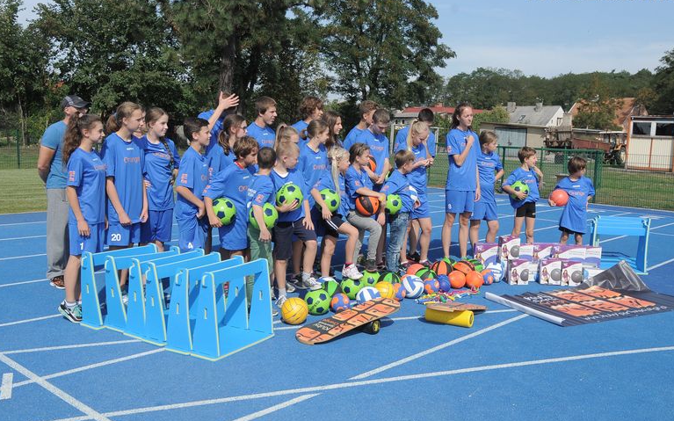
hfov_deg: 54.6
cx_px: 350
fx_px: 653
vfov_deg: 35.7
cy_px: 209
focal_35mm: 36
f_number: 11
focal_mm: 21
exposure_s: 1/500
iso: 400
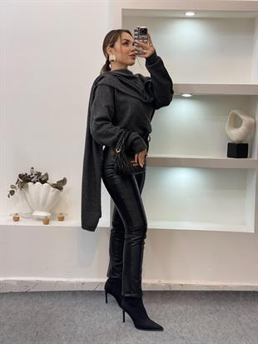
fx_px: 516
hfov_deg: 28.0
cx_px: 129
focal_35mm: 52
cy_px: 172
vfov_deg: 36.8
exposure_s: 1/100
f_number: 2
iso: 80
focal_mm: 6
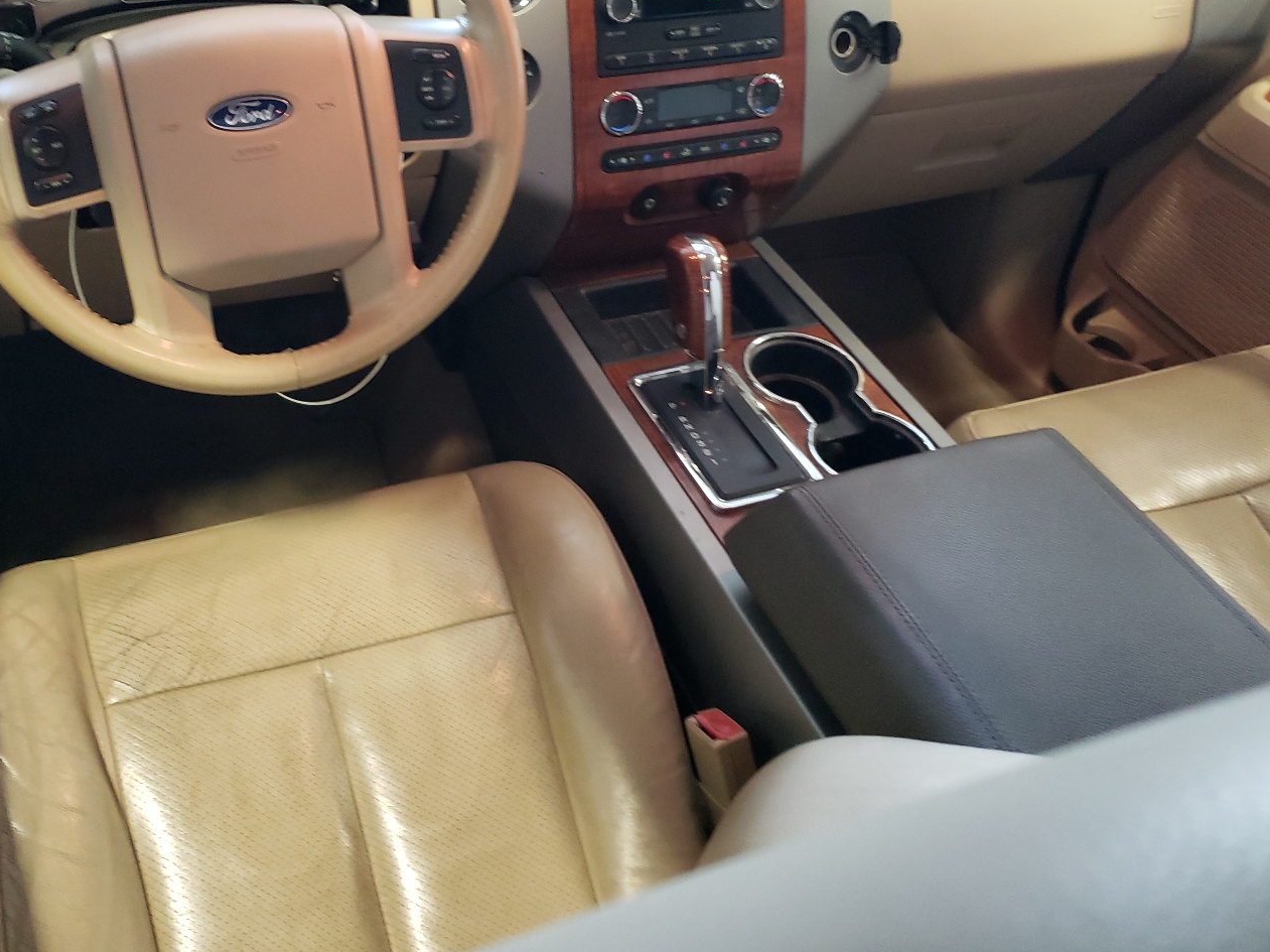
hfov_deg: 54.8
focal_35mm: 33
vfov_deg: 42.6
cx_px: 487
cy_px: 353
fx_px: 1210
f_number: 1.5
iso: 309
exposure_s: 1/30
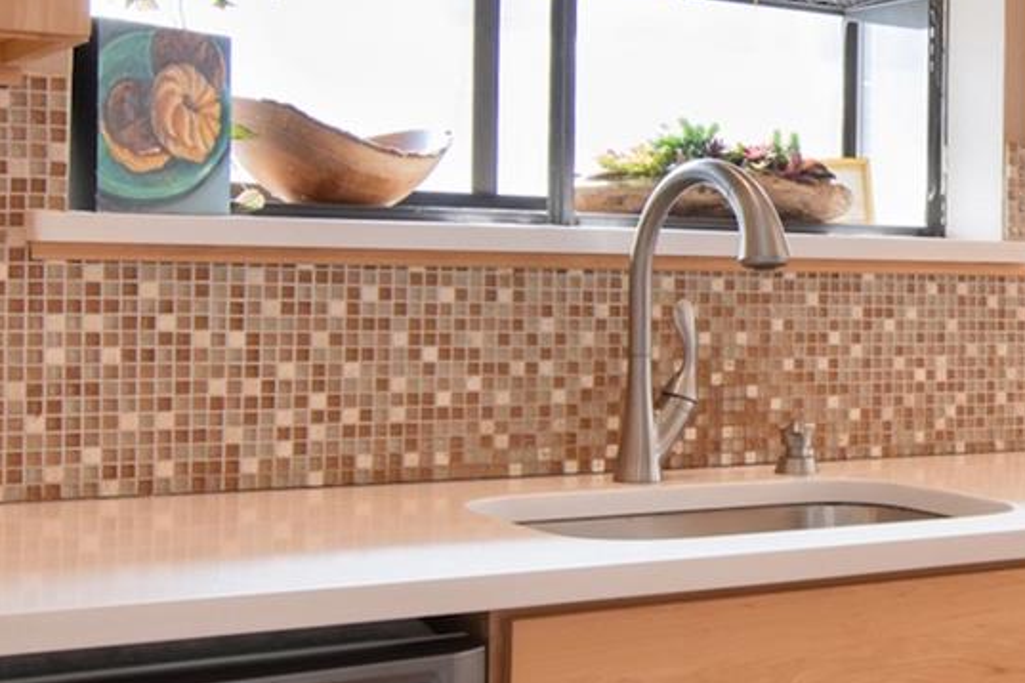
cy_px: 245
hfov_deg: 28.5
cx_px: 1172
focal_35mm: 63
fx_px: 1791
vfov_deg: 21.5
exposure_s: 1/40
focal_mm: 11
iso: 640
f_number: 8
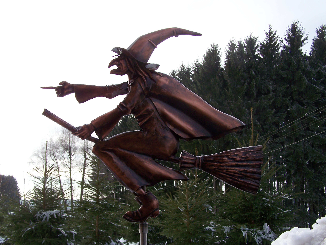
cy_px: 122
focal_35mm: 38
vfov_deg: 37.7
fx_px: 358
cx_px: 163
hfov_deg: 49.0
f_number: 4
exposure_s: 1/250
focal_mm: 6.3
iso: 64
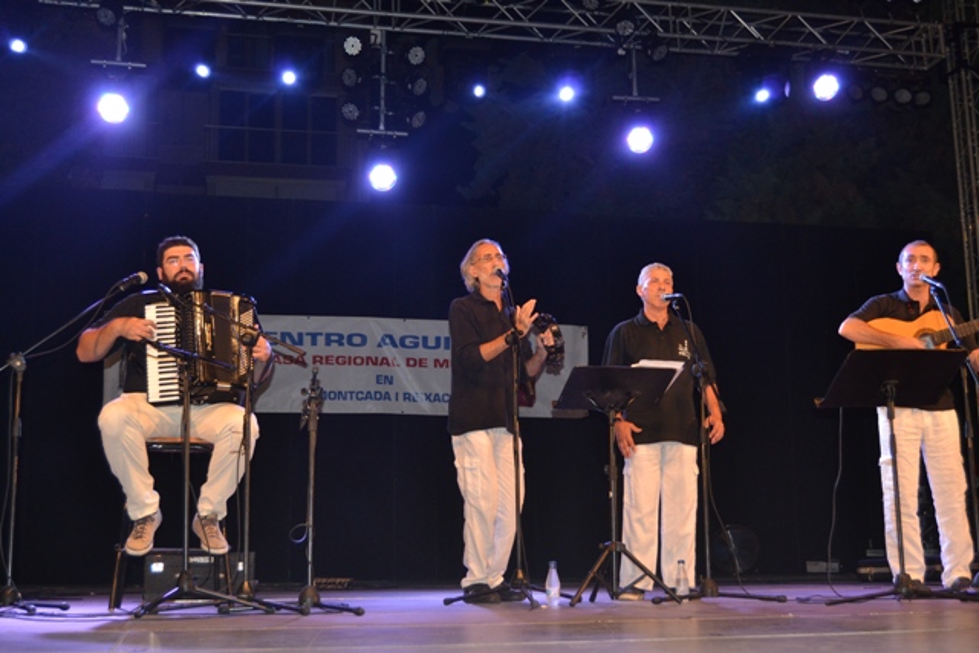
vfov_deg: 29.0
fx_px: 1265
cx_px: 490
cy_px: 326
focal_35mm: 46
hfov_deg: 42.3
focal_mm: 31
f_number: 4.2
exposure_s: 1/60
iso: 1000
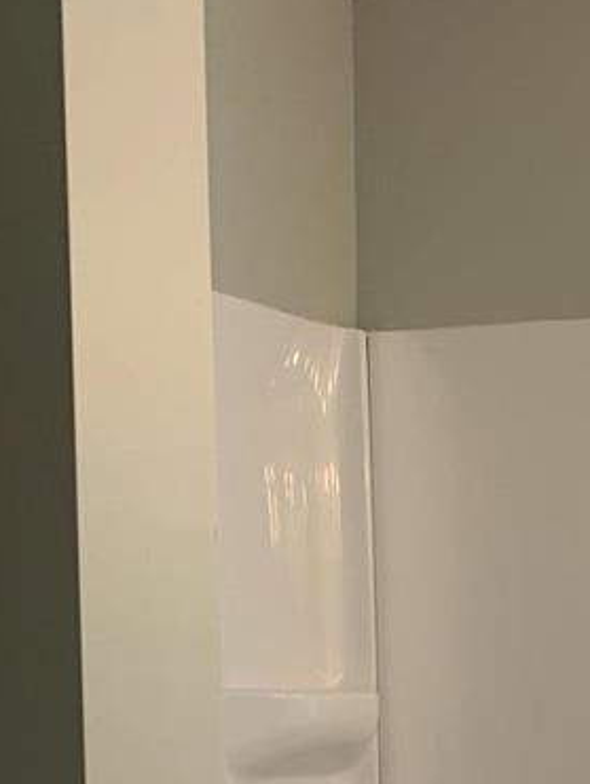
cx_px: 837
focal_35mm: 84
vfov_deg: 22.1
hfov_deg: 16.3
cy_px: 852
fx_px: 1906
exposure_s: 1/120
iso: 50
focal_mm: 4.25
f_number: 1.8
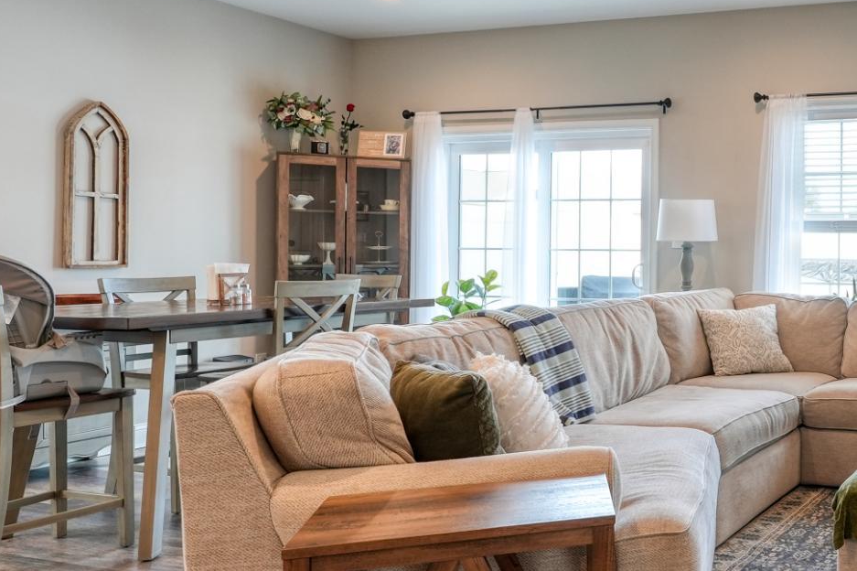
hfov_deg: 46.3
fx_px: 833
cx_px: 843
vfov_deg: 37.8
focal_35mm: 35
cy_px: 260
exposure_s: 1/20
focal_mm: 16
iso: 640
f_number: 9
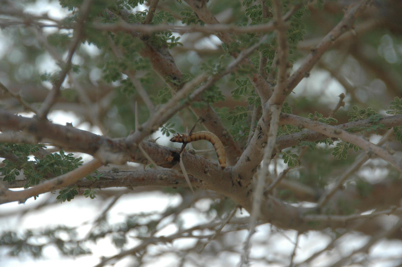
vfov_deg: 4.6
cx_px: 201
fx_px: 3346
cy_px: 134
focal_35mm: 300
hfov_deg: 6.9
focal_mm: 200
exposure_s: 1/750
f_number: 6.7
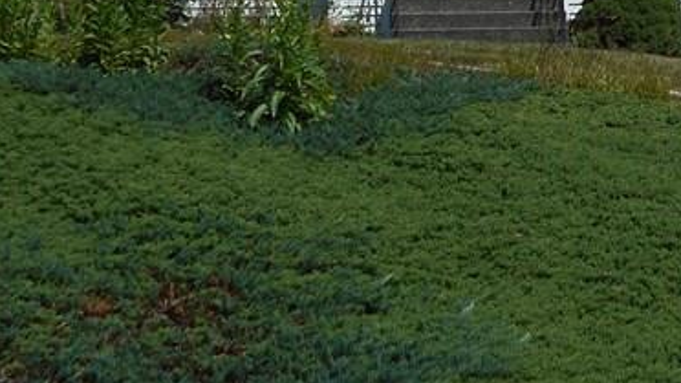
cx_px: 626
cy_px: -143
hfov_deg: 16.4
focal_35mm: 129
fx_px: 2329
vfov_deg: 9.2
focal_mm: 7.7
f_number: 4.2
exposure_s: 1/1600
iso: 80
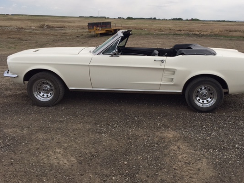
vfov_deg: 40.6
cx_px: 139
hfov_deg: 52.4
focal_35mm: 35
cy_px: 78
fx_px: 247
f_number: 2.2
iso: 32
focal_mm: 4.15
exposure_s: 1/2475
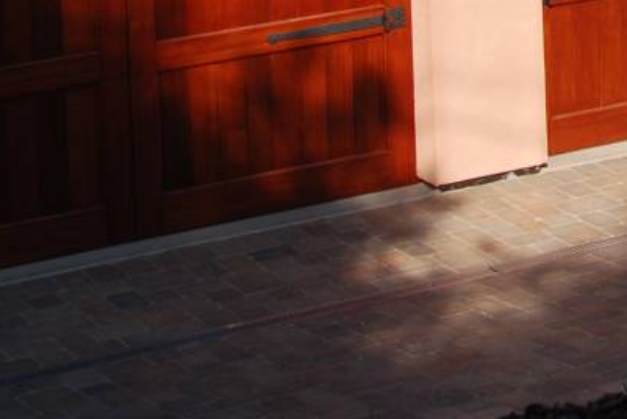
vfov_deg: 7.6
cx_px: 1044
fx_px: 3033
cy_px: -416
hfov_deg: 11.2
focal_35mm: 174
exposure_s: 1/640
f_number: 4.5
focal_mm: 24
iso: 100
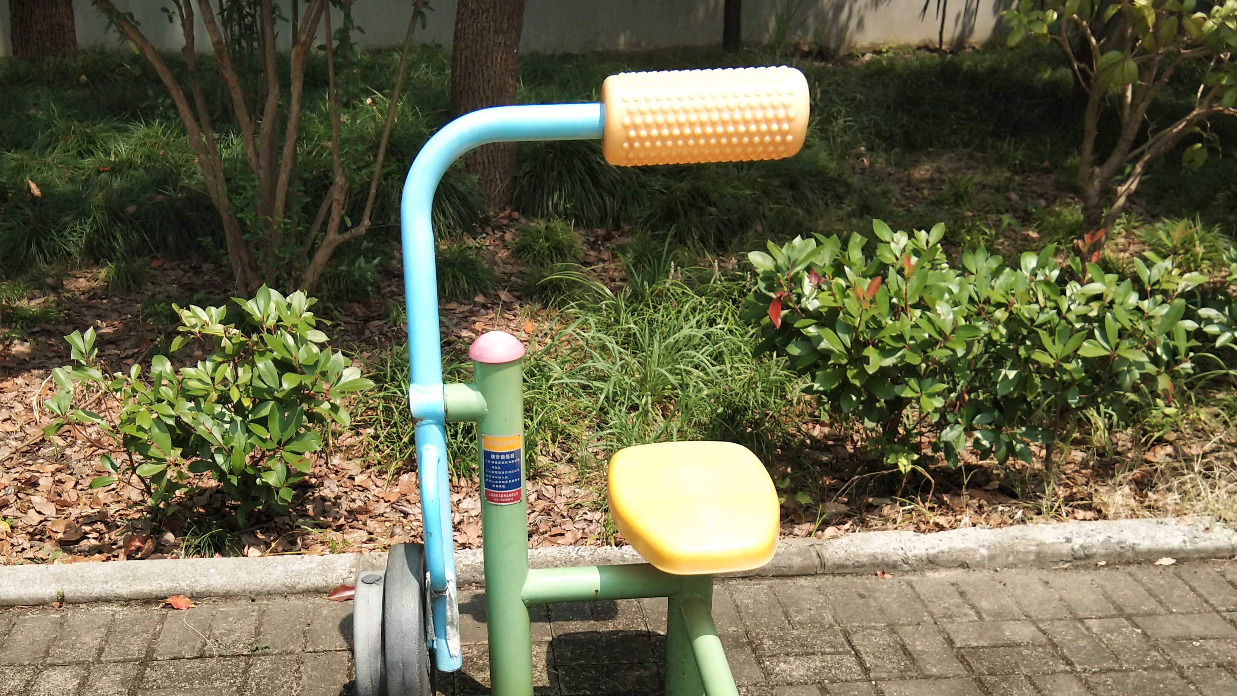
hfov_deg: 47.3
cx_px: 562
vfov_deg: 27.0
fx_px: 1410
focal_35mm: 43
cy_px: 583
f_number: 2.2
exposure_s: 1/606
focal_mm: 3.69
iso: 50
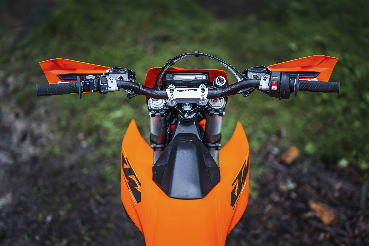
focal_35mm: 50
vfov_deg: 27.0
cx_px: 184
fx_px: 512
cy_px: 123
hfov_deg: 39.6
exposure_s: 1/2000
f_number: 1.4
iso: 160
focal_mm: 50
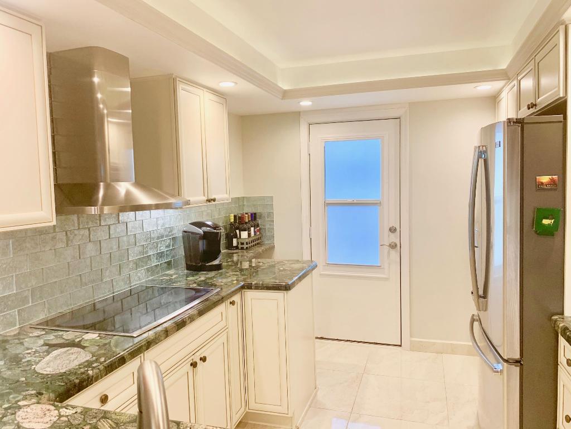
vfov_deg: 53.1
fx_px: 429
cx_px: 286
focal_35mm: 26
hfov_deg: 67.3
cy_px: 214
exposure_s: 1/60
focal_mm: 4.25
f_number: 1.8
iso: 64
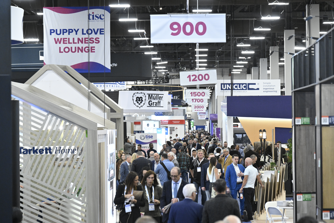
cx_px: 167
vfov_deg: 10.3
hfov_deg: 15.4
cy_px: 112
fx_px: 1234
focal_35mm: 133
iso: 6400
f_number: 5
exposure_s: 1/320
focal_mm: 133
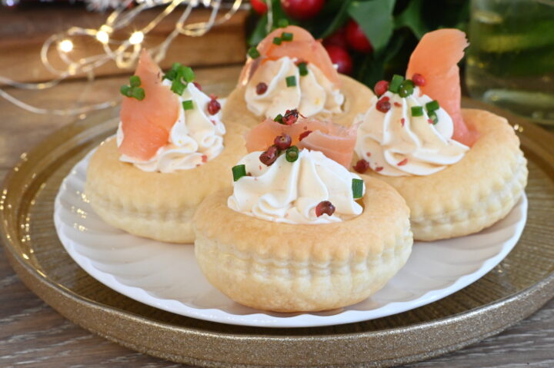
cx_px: 277
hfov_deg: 38.2
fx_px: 800
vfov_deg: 26.0
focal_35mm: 52
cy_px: 184
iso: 2500
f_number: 10
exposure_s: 1/30
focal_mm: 35
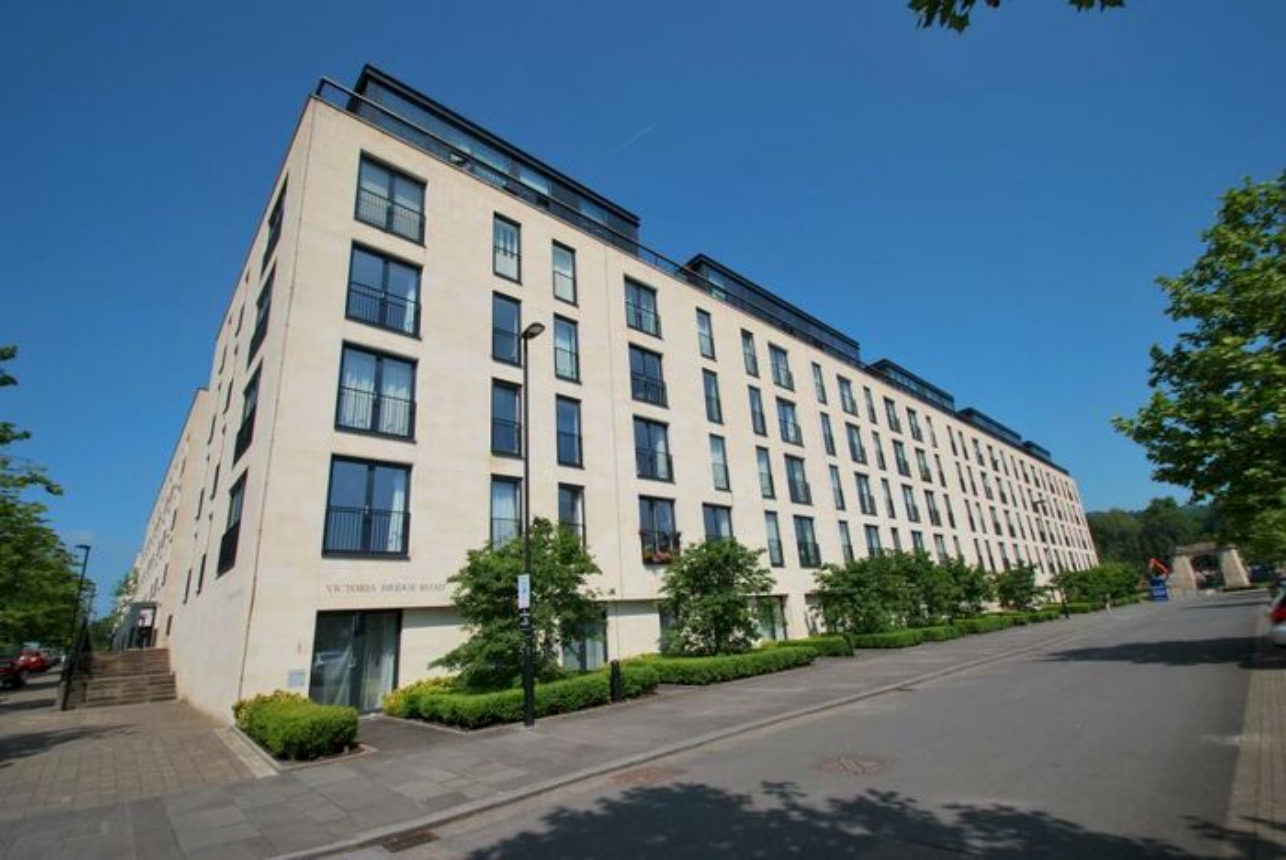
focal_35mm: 15
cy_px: 430
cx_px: 643
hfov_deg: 100.3
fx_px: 536
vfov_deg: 77.4
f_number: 9
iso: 100
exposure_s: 1/320
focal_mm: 10
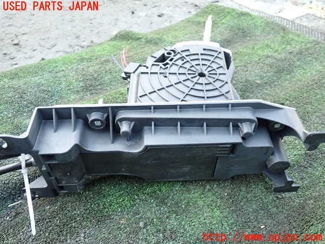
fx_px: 282
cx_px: 162
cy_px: 122
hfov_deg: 60.0
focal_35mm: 30
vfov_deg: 46.8
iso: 500
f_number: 2.3
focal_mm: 5.4
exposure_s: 1/30
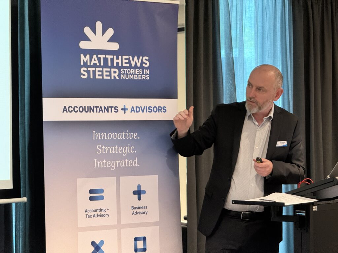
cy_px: 126
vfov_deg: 12.3
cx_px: 169
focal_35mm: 120
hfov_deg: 16.4
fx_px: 1172
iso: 640
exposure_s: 1/33
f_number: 2.8
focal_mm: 15.66
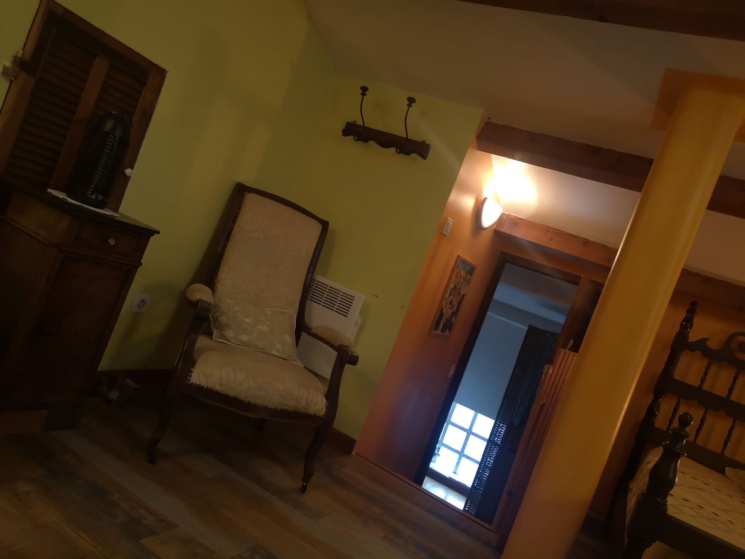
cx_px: 372
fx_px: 581
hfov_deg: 65.3
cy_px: 280
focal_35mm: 27
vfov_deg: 51.4
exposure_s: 1/25
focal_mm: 3.95
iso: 320
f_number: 1.8
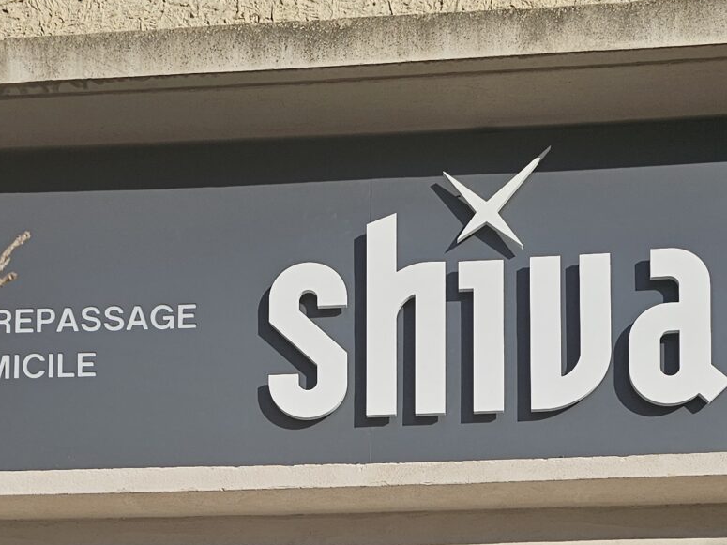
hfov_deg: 25.6
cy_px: 888
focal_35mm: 76
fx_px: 1596
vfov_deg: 17.0
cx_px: 293
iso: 10
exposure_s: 1/1293
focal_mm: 6.3
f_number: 1.7
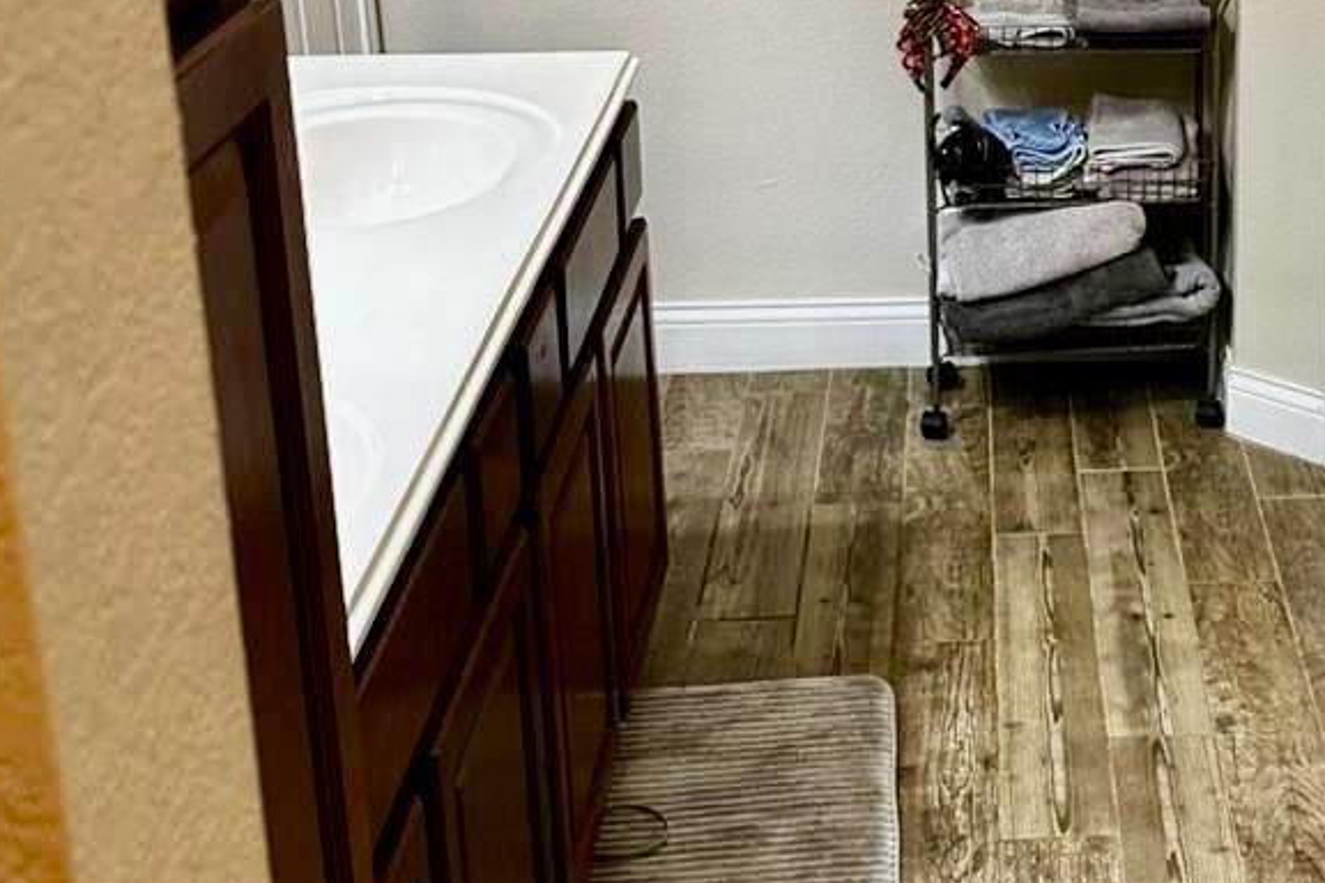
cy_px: 212
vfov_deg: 20.7
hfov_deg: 29.5
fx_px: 2392
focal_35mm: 65
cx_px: 1225
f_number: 1.78
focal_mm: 6.86
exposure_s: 1/60
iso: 160
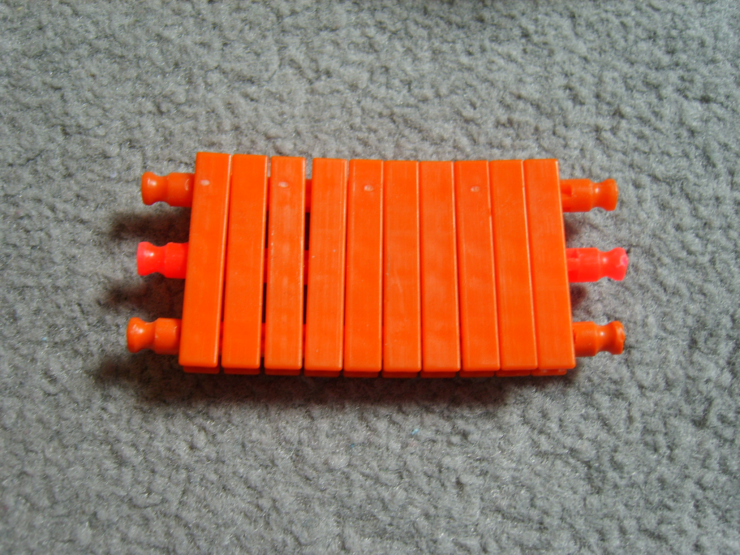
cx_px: 370
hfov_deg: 52.6
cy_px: 278
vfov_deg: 40.7
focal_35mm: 35
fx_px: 748
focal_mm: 7.4
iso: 59
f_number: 2.8
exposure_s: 1/30
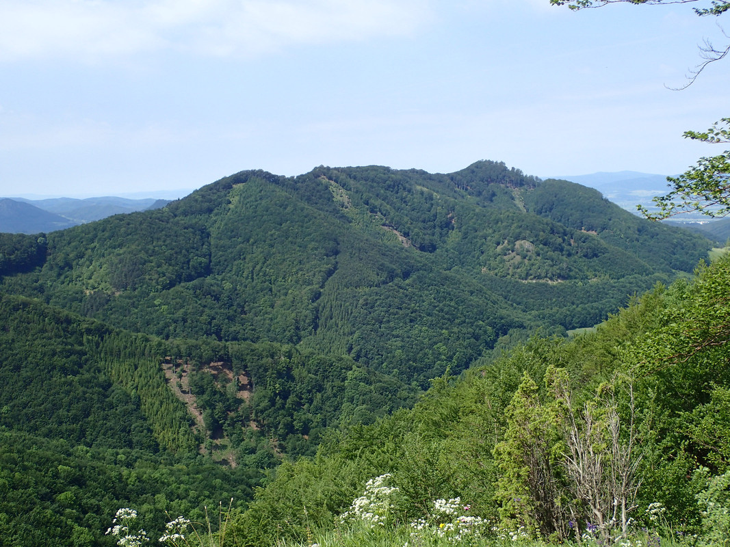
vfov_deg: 36.0
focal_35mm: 40
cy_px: 274
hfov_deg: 46.8
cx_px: 365
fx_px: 843
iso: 100
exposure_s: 1/640
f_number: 4
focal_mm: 7.34
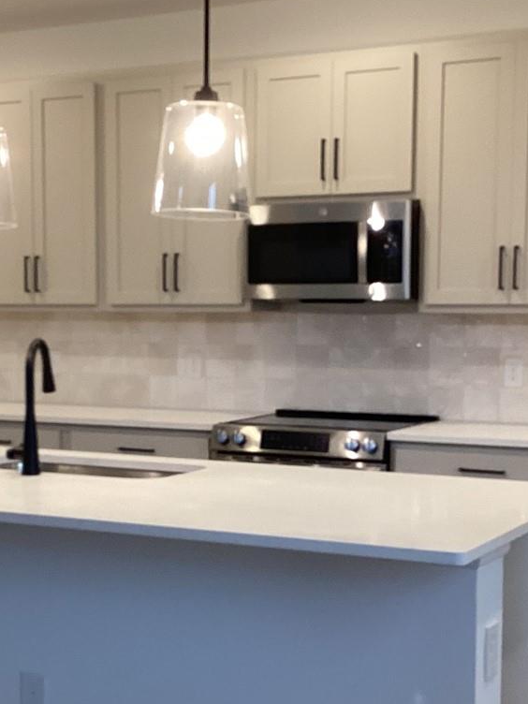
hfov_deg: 22.2
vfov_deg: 29.3
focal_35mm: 66
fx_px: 1342
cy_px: 435
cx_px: 209
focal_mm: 3.3
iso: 100
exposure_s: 1/60
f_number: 2.4
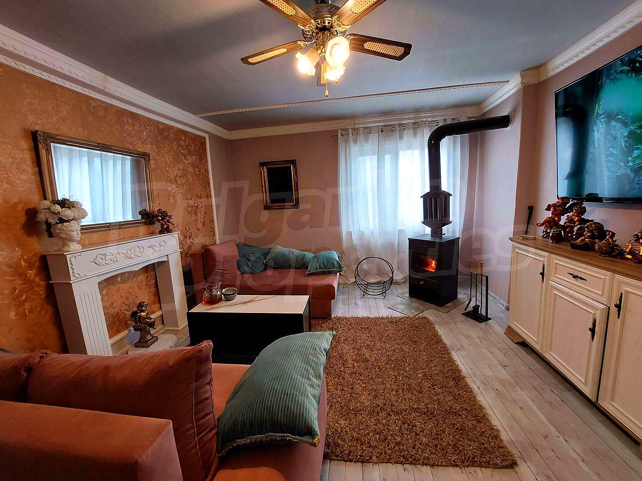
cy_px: 240
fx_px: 241
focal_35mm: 13
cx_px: 321
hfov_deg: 106.2
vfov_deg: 89.9
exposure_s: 1/50
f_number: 2.2
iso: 100
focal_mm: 1.74
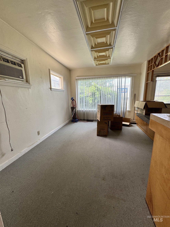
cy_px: 114
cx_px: 85
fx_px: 92
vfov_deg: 102.1
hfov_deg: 85.7
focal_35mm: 14
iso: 64
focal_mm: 2.22
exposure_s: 1/99
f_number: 2.2
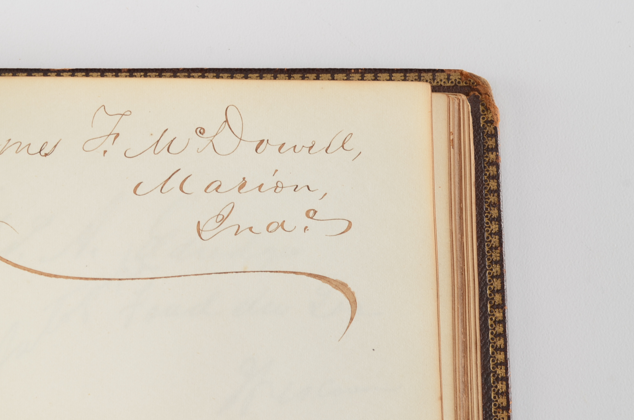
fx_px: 1582
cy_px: 215
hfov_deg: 22.6
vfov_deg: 15.1
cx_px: 264
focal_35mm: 90
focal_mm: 50
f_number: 9
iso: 100
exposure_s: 1/100
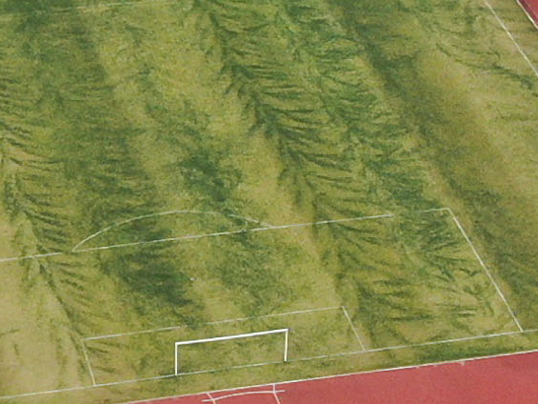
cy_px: 241
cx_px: 176
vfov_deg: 8.7
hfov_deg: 11.6
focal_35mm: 170
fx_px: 2643
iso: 100
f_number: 2.8
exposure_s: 1/640
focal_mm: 4.39
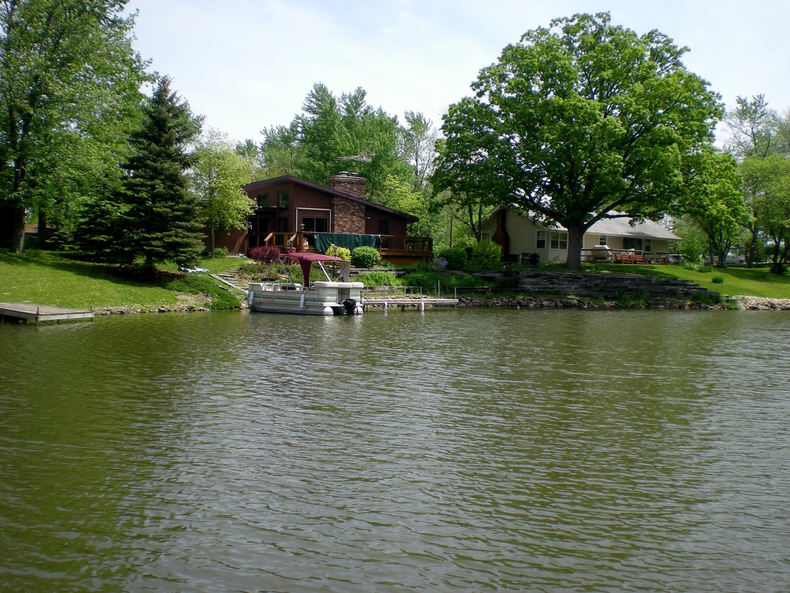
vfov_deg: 37.7
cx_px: 395
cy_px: 296
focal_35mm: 38
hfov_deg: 49.0
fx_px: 867
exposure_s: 1/231
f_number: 4.6
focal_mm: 6.3
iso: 50
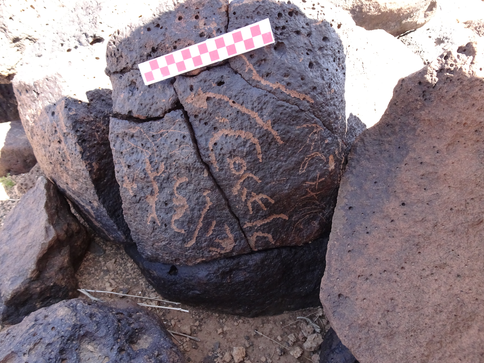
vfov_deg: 54.9
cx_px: 242
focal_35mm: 25
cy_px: 185
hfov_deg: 69.4
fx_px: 350
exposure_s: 1/250
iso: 320
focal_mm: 4.1
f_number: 3.5
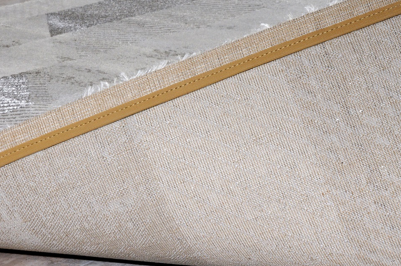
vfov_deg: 9.6
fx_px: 1591
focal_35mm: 143
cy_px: 139
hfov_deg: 14.4
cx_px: 238
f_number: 29
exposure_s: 1/200
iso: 500
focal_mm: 70
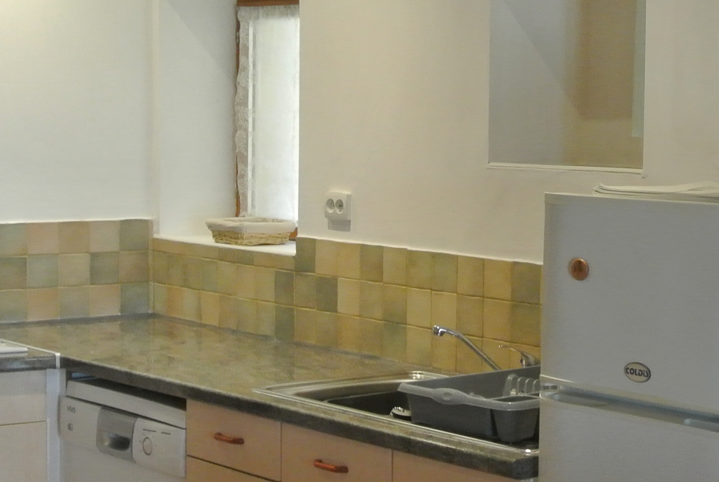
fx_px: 1660
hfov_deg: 24.1
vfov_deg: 16.5
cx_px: 572
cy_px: 247
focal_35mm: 83
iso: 800
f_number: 3.8
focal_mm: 11.8
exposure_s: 1/50
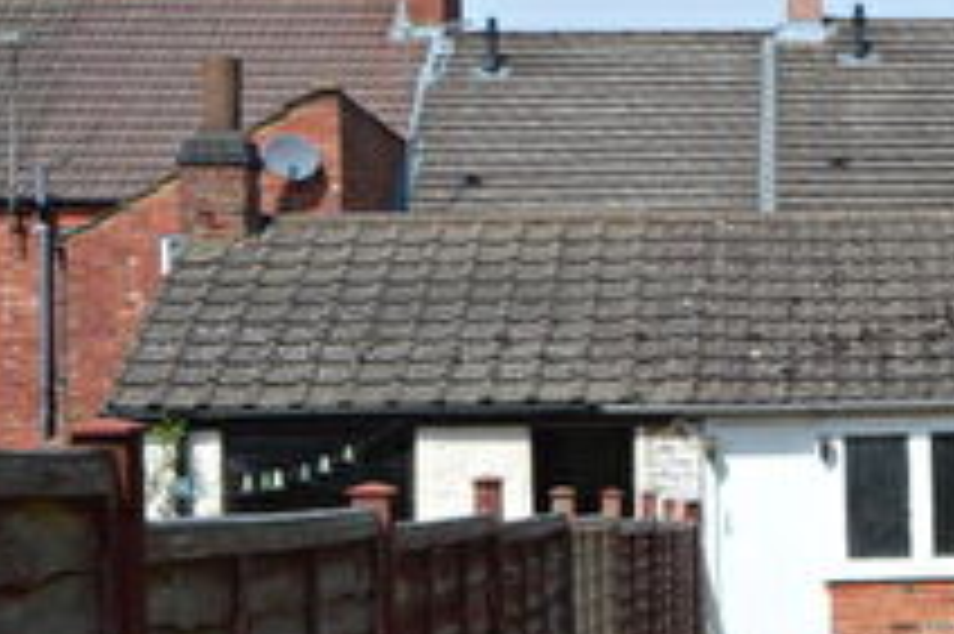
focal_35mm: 99
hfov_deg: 19.7
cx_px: 1048
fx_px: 2621
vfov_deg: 13.8
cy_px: 382
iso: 100
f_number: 7.1
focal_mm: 20
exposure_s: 1/200
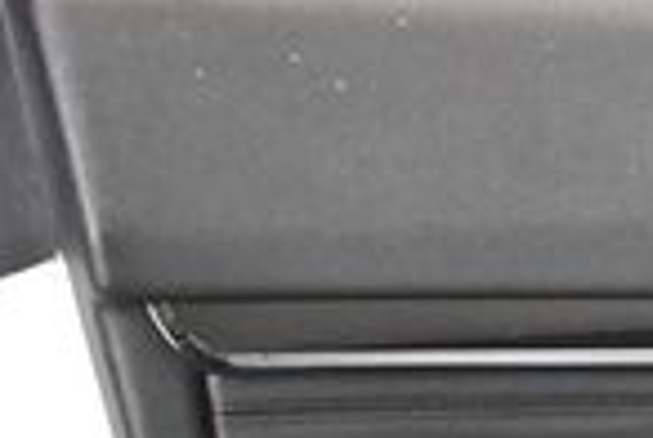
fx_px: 3817
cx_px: 1234
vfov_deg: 6.5
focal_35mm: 210
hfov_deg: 9.3
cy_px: 630
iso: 2800
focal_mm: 24
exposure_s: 1/125
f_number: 4
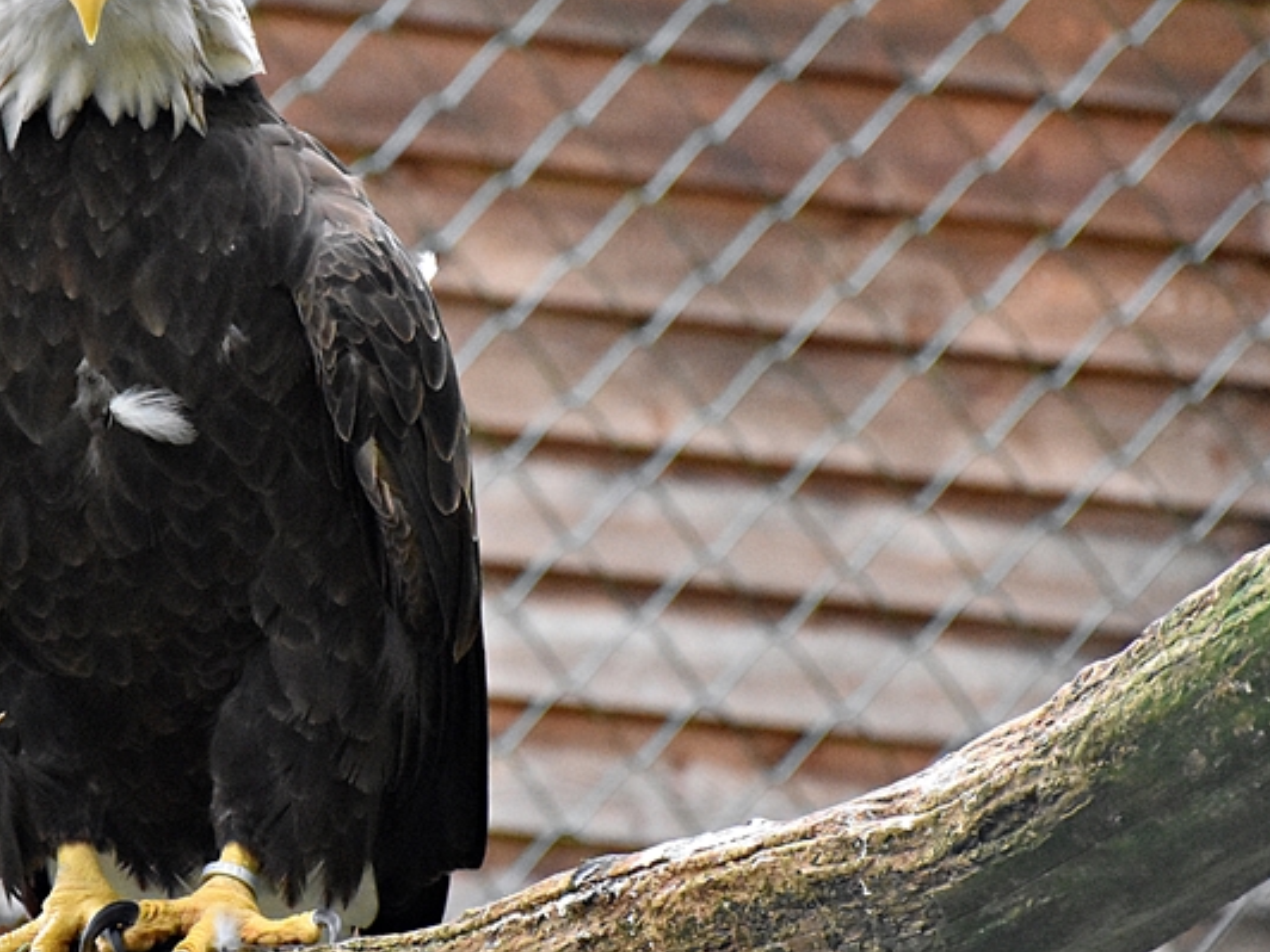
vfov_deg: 3.8
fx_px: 14272
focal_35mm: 389
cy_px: 421
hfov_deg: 5.1
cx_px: 131
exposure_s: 1/500
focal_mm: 140
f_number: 5.6
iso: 8000
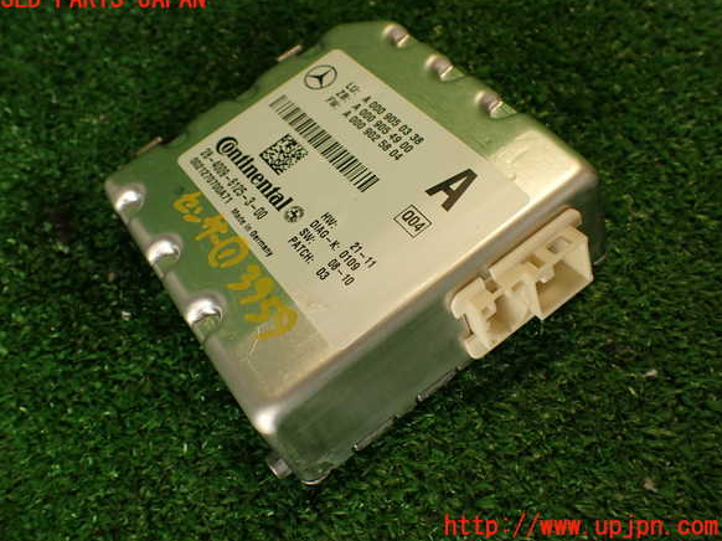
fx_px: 688
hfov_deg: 55.4
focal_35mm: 33
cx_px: 352
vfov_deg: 42.9
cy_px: 263
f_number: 2.4
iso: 160
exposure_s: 1/60
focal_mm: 5.79
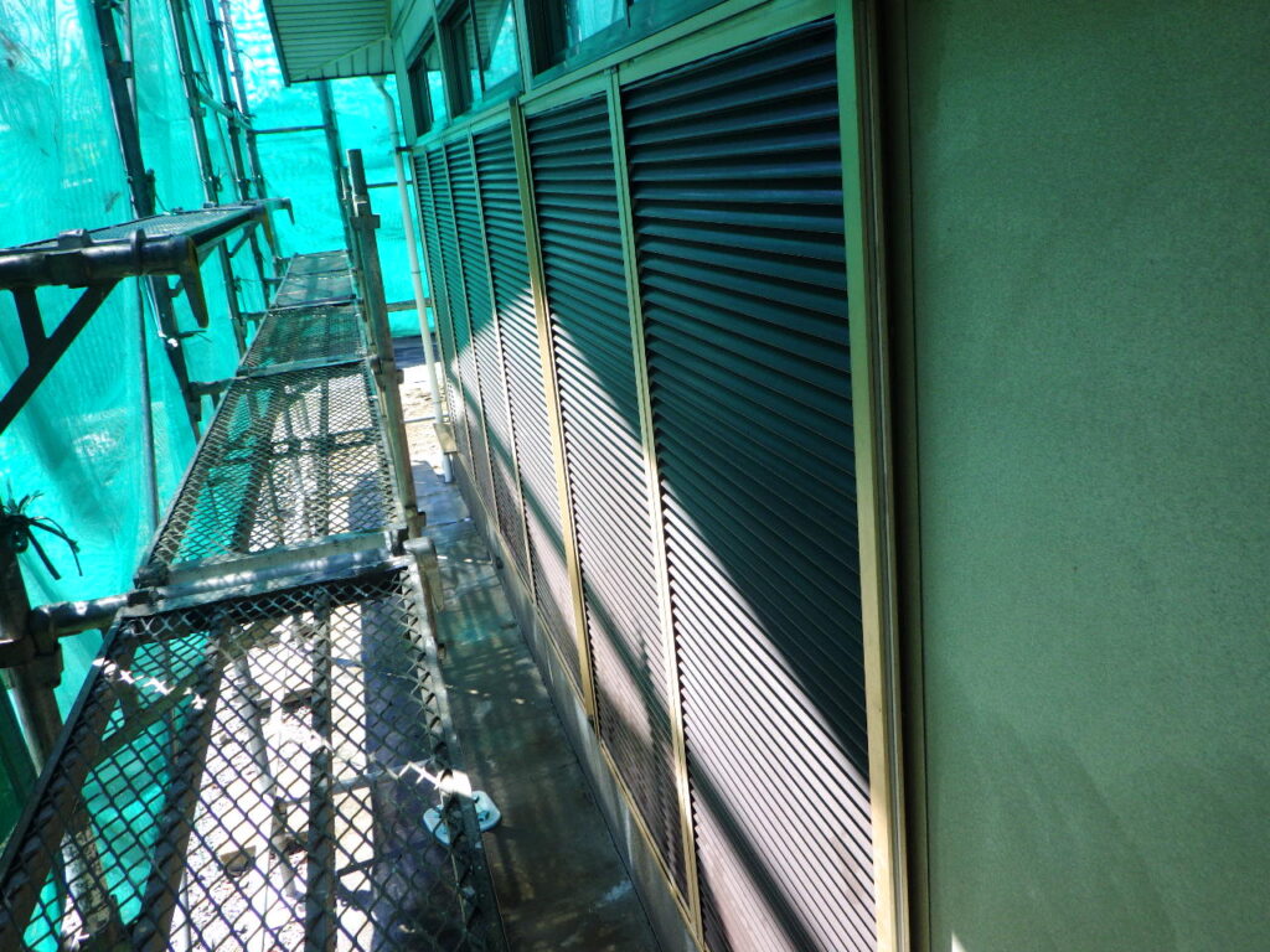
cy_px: 476
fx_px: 1027
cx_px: 635
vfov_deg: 49.7
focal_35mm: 28
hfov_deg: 63.4
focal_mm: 5
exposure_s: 1/200
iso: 125
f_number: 3.5
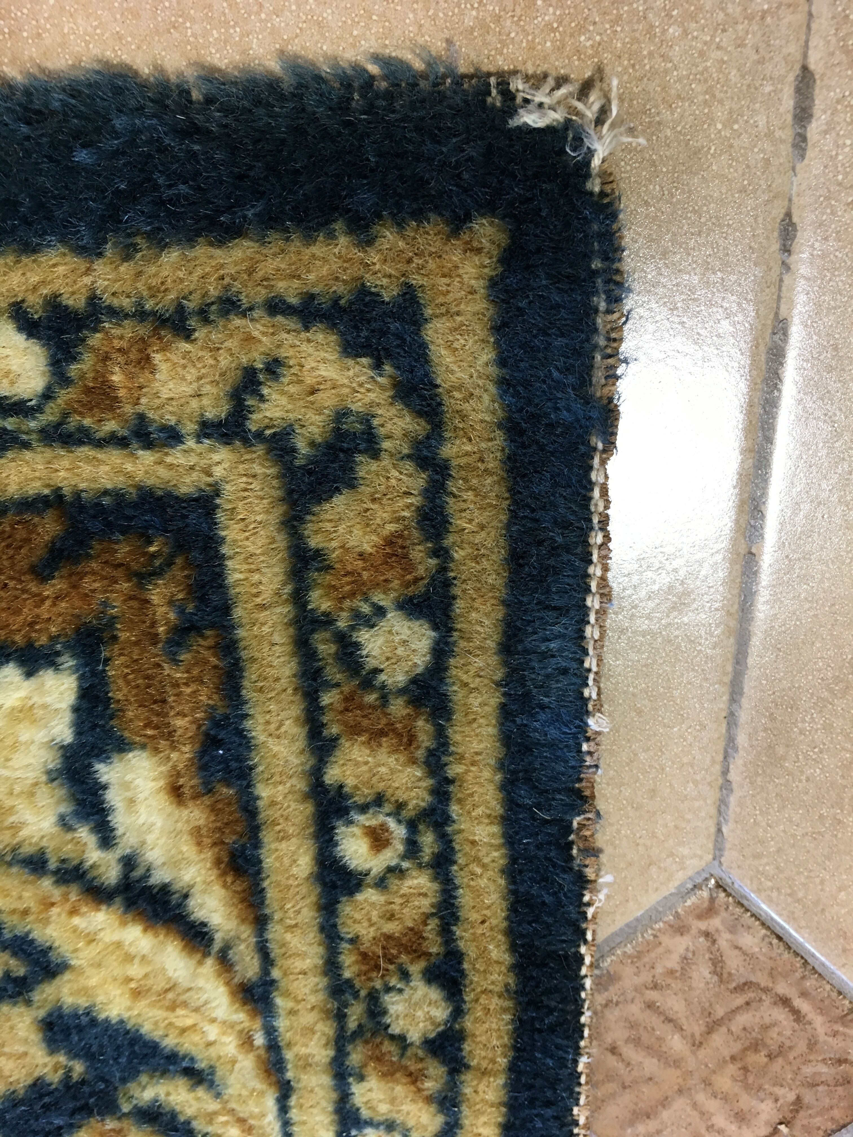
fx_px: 953
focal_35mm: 29
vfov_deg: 61.7
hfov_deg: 48.2
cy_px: 568
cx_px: 426
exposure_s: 1/33
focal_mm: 4.15
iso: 64
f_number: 2.2
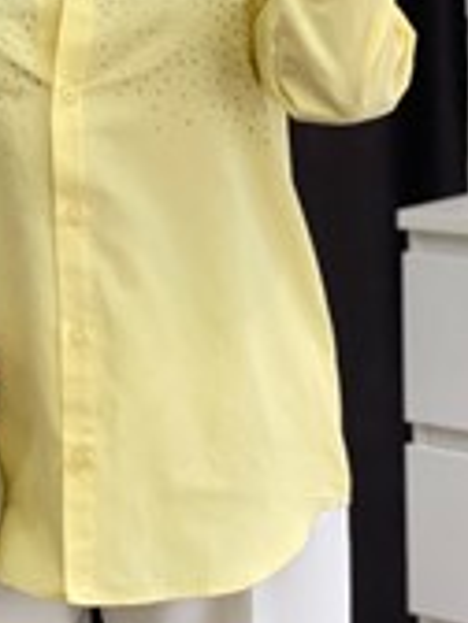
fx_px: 2307
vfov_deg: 15.3
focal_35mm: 128
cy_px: 91
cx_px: 48
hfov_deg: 11.5
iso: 40
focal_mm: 6
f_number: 2
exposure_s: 1/100
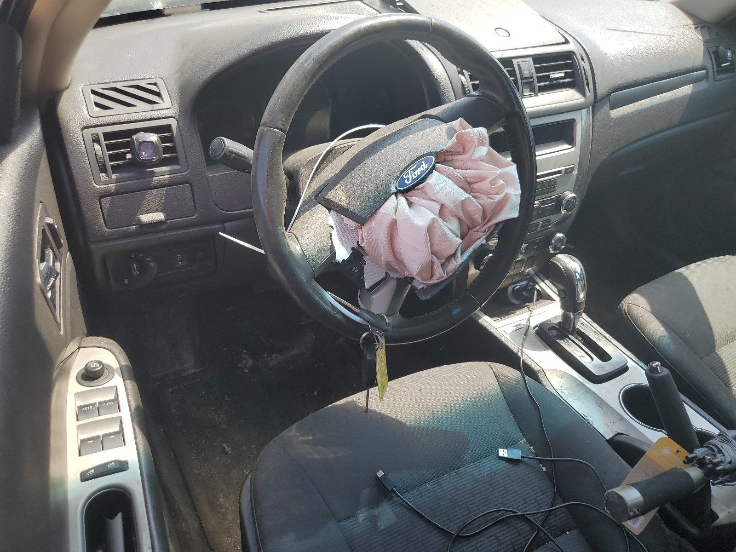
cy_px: 276
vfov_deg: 53.1
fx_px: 553
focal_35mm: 26
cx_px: 368
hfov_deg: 67.3
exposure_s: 1/769
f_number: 1.5
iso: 50
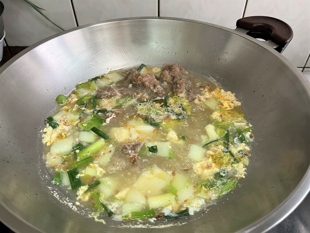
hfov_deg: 67.3
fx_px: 233
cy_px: 116
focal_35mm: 26
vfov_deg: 53.0
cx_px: 155
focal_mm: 5.1
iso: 200
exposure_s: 1/60
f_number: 1.6
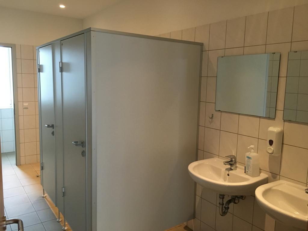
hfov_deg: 61.7
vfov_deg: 48.2
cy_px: 116
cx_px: 154
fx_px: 258
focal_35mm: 29
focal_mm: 4.15
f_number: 2.2
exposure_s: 1/25
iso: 200
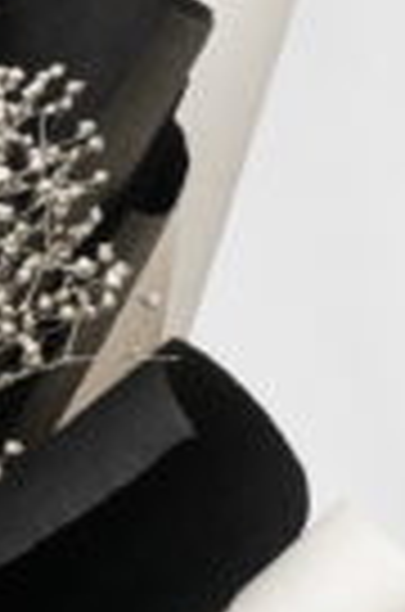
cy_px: 248
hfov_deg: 7.5
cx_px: -38
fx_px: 3070
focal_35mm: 181
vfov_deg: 11.4
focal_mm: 39
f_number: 20
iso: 3200
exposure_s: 1/200
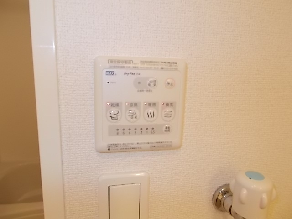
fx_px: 219
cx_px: 146
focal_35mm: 26
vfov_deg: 53.1
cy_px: 110
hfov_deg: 67.3
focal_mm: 4.6
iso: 200
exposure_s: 1/25
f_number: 3.2
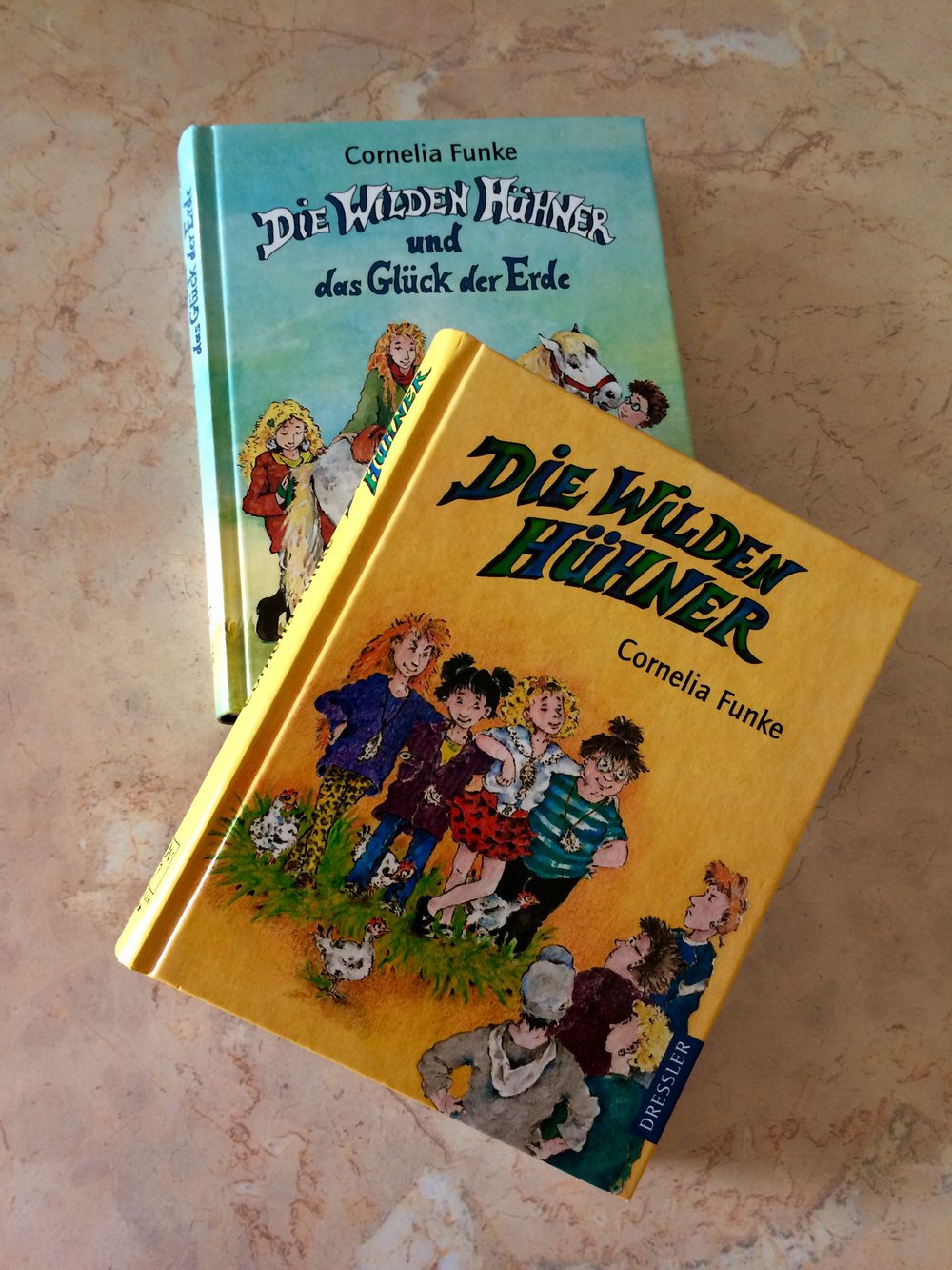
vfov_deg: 61.7
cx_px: 476
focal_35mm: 29
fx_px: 1063
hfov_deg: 48.2
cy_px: 635
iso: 160
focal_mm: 4.15
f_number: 2.2
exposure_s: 1/33
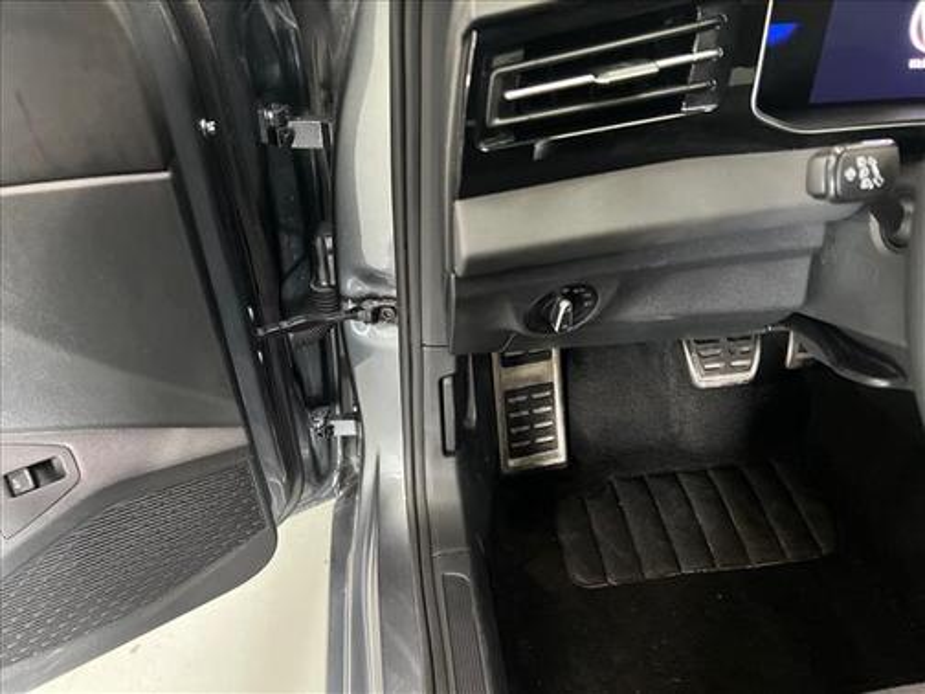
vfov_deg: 53.1
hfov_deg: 67.3
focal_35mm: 26
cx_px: 462
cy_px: 347
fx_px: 695
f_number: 1.5
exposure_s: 1/40
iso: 640
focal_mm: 5.7
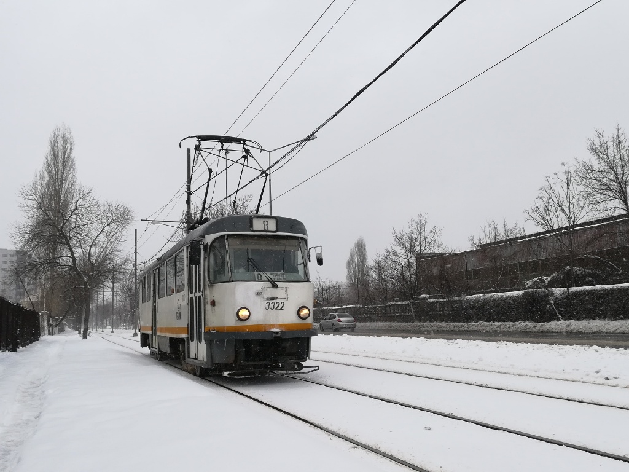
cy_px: 236
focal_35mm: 33
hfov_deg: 55.4
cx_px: 314
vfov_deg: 42.9
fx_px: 600
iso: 50
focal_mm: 3.83
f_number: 2.2
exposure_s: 1/463
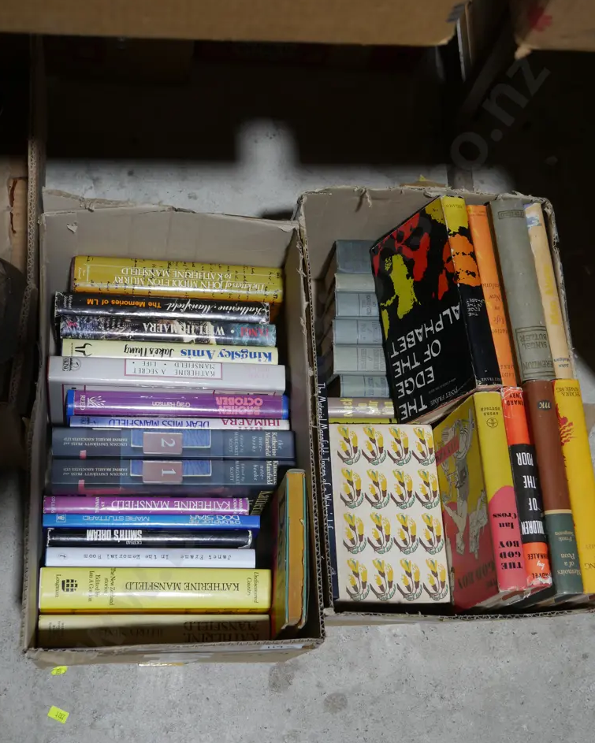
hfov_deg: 28.6
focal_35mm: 53
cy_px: 384
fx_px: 1166
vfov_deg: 35.3
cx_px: 294
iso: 320
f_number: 5.3
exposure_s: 1/60
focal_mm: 25
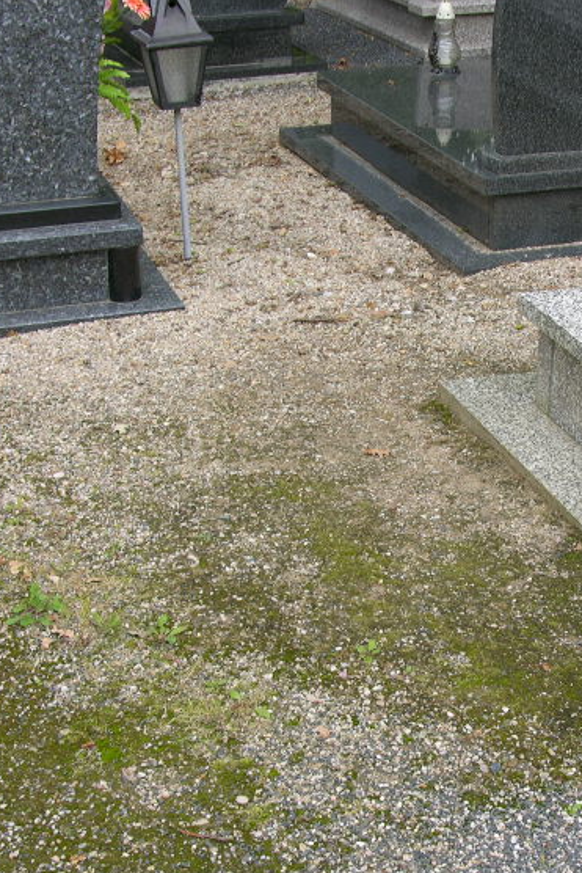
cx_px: 482
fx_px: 1624
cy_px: 474
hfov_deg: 20.1
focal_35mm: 67
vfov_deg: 30.1
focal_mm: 8.9
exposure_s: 1/67.8
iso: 50
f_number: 4
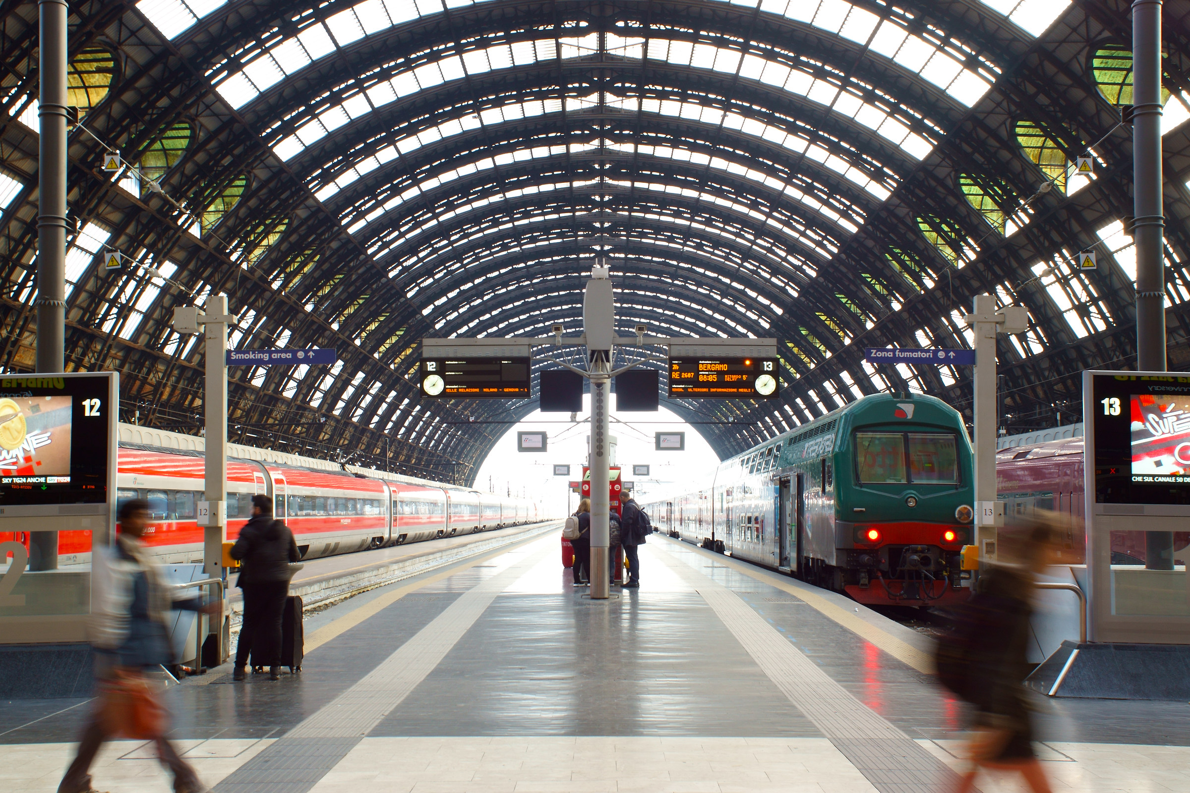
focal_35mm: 36
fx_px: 1190
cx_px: 595
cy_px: 396
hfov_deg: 53.1
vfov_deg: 36.9
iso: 200
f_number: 8
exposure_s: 1/10
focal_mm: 24
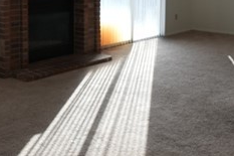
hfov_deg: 35.4
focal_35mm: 56
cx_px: 84
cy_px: -16
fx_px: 364
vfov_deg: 22.7
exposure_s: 1/160
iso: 400
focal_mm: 12
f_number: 8
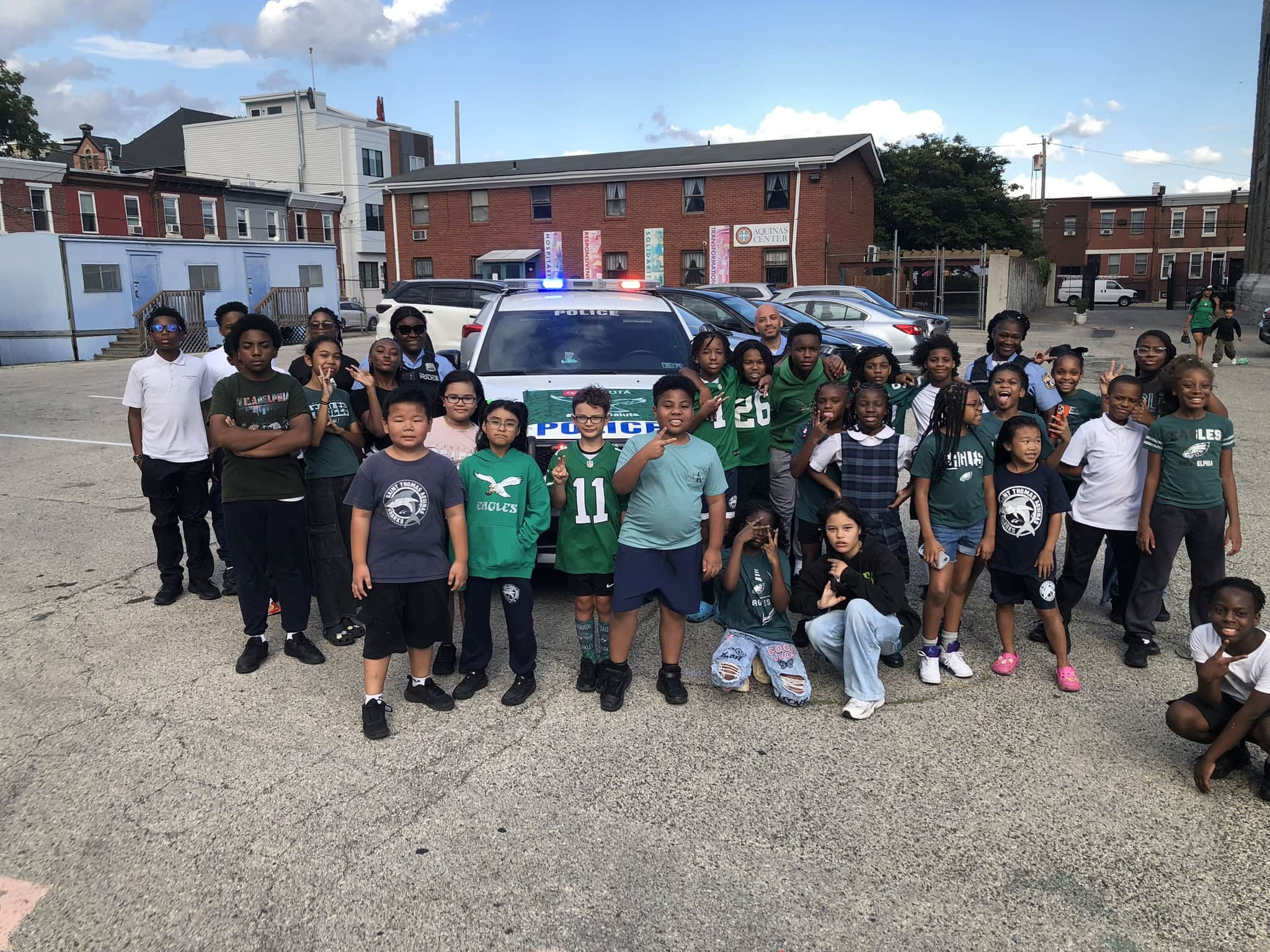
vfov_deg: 49.7
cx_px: 635
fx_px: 1027
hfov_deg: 63.4
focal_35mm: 28
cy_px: 476
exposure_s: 1/640
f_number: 1.8
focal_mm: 4
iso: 20
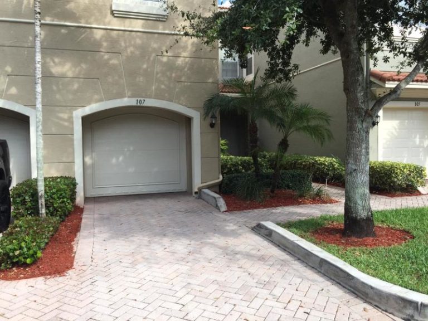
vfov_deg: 48.2
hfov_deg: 61.7
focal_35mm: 29
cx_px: 214
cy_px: 160
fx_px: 359
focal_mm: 4.15
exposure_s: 1/791
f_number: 2.2
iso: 32
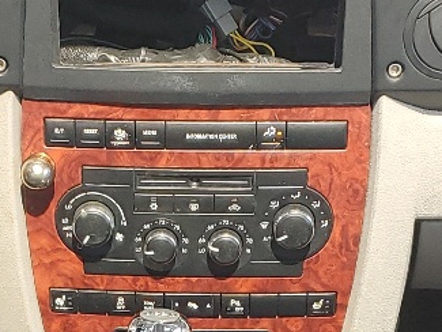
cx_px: 136
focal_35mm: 128
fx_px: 1635
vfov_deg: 11.2
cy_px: 474
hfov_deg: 15.4
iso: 50
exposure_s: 1/238
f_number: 1.5
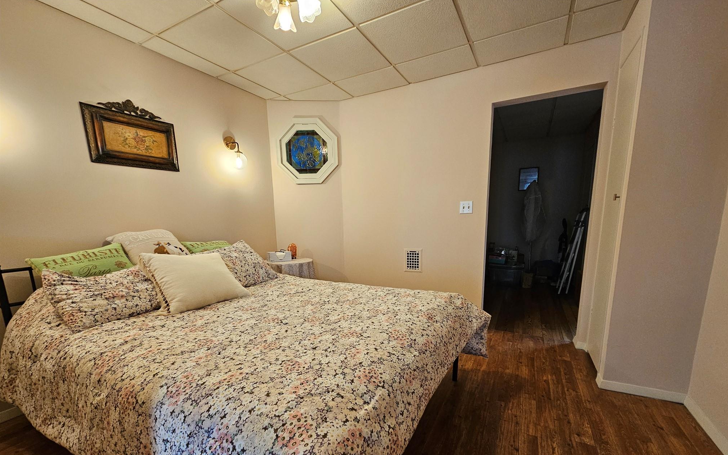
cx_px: 369
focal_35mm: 14
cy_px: 276
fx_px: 278
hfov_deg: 105.3
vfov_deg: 77.6
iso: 320
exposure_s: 1/60
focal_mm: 2.2
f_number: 2.2
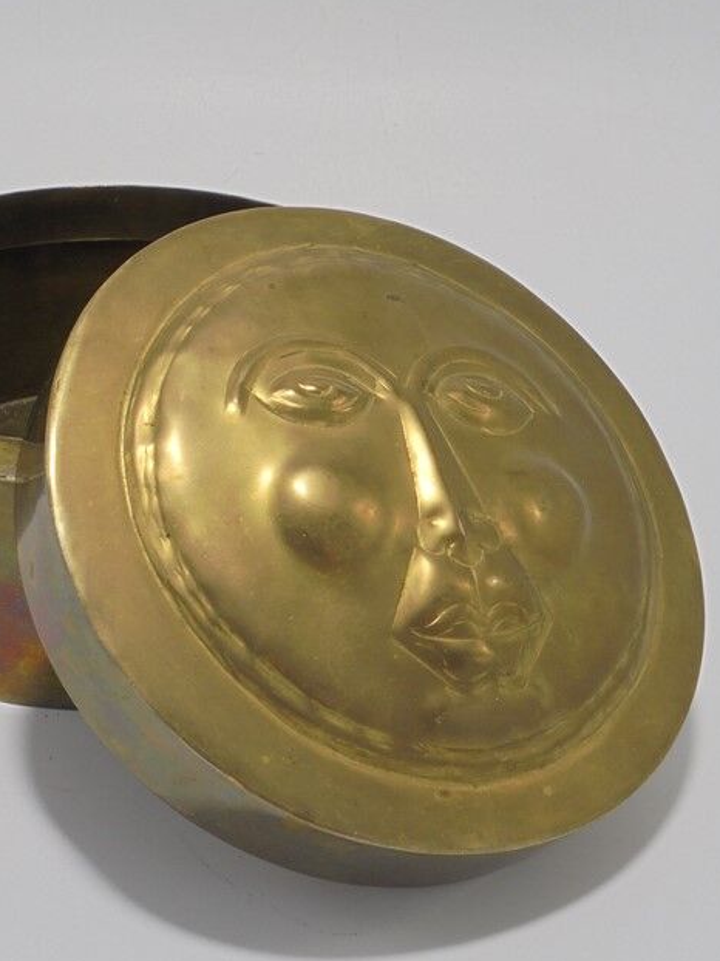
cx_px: 223
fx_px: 1526
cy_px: 479
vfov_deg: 34.9
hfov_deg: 26.3
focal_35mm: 55
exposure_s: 1/30
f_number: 4.2
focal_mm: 6.9
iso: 100
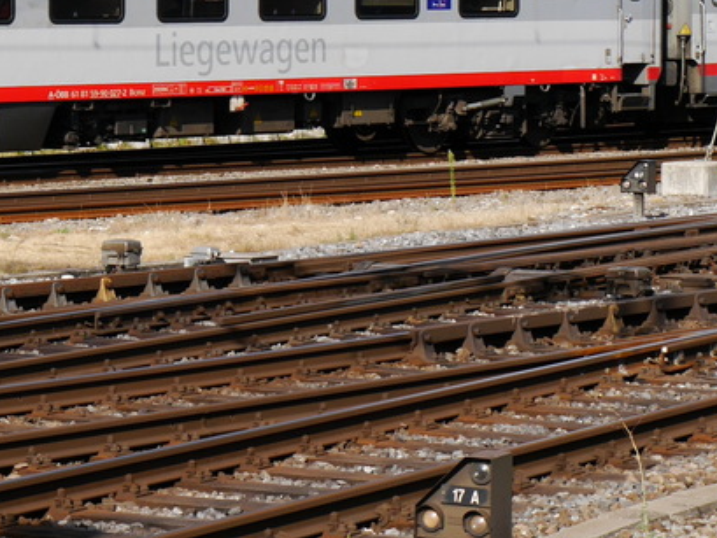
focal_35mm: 170
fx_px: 3522
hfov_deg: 11.5
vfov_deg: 8.7
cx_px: -32
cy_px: -2
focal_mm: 29
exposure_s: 1/320
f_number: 8
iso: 160
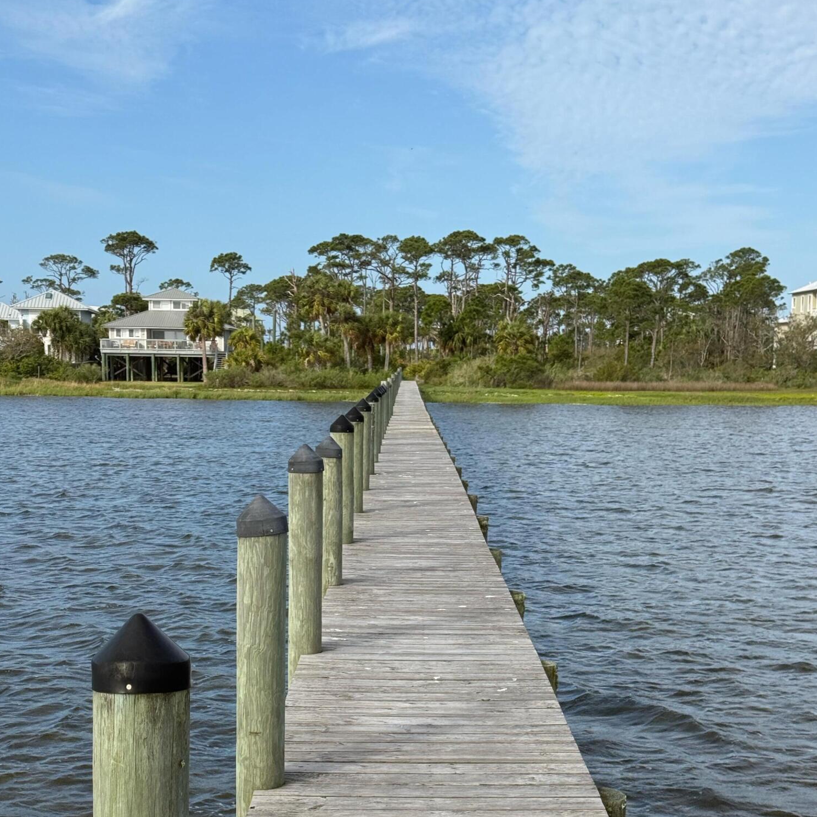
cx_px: 408
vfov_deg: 29.9
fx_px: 1522
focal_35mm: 57
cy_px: 534
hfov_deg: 30.0
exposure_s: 1/4098
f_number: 1.78
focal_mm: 6.76
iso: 80
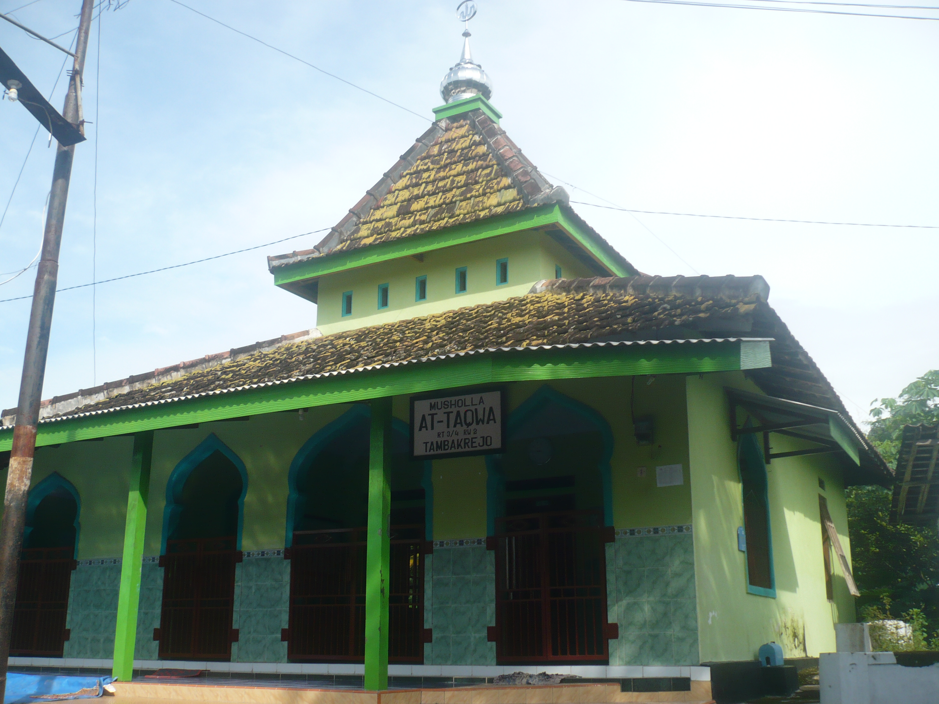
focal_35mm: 35
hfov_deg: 52.6
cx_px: 470
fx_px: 949
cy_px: 352
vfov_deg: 40.7
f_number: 8
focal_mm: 5.8
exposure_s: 1/160
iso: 100
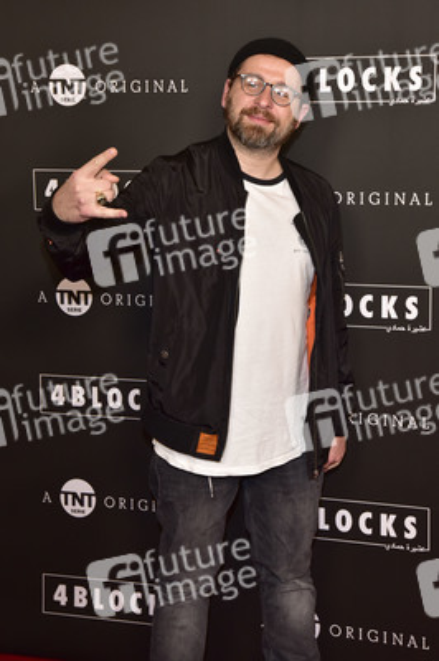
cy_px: 330
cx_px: 220
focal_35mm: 58
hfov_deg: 23.3
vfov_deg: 34.5
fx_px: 1063
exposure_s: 1/250
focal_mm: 58
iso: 2000
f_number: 8
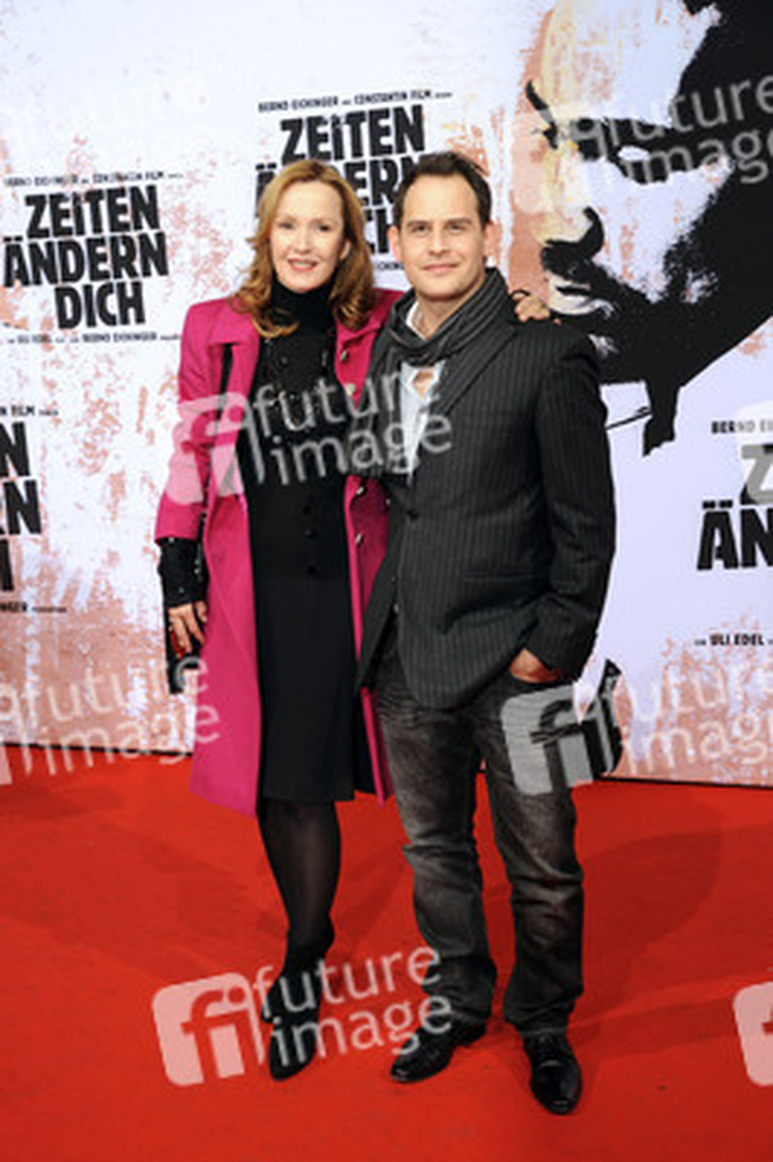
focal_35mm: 48
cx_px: 386
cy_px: 581
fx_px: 1549
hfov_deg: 28.0
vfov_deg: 41.1
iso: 400
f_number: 5.6
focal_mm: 48
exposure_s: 1/160
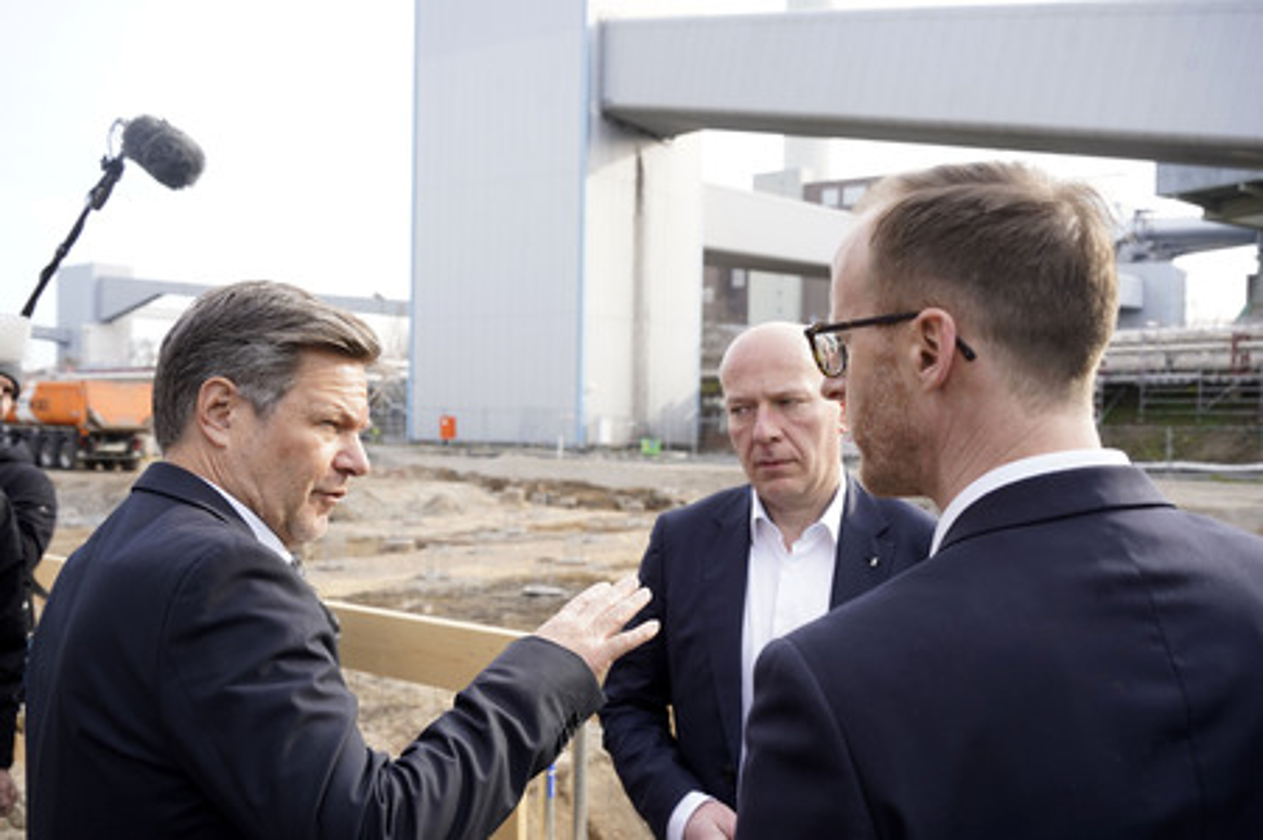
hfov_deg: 55.8
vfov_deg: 38.8
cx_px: 632
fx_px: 1192
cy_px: 420
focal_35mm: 34
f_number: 6.3
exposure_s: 1/200
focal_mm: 34
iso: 320
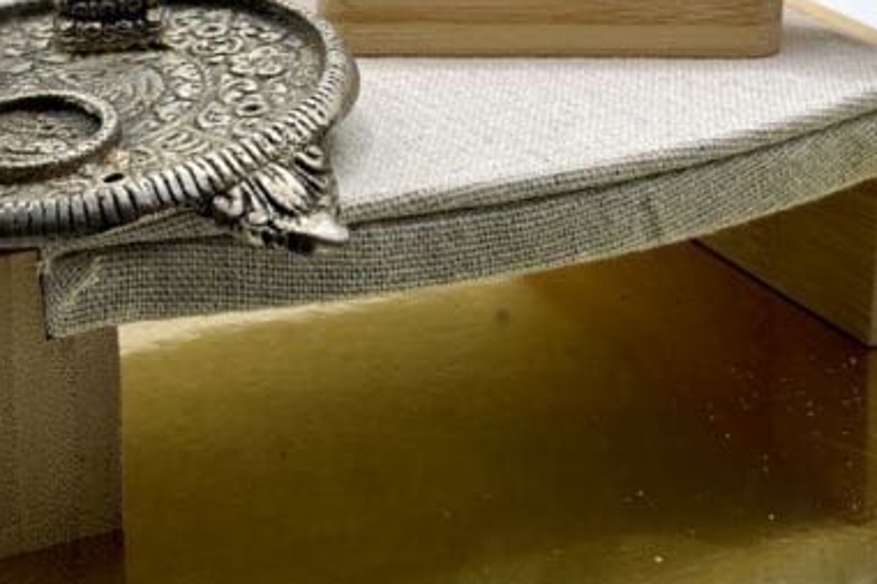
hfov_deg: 21.5
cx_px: 422
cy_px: -70
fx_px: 2313
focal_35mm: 95
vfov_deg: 14.1
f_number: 1.6
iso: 32
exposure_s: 1/267
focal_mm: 5.96
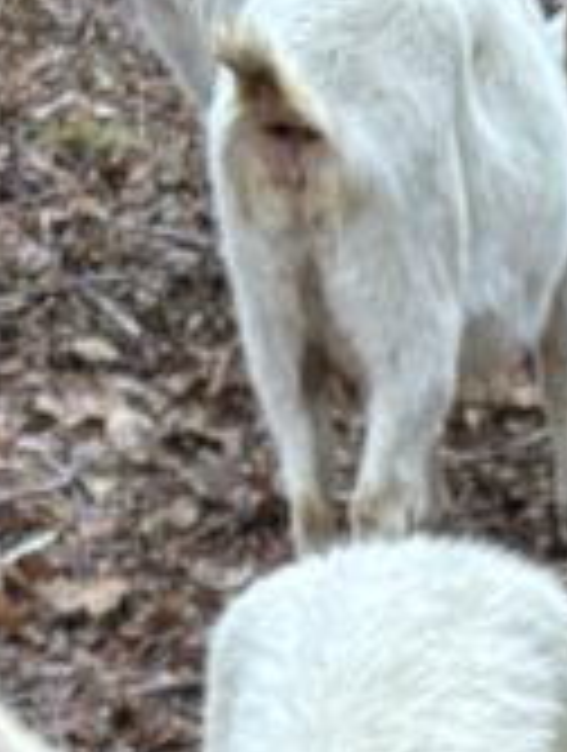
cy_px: 1671
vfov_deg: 10.9
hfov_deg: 9.2
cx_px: 814
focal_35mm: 159
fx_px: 3459
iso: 125
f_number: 1.6
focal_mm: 5.96
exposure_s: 1/81
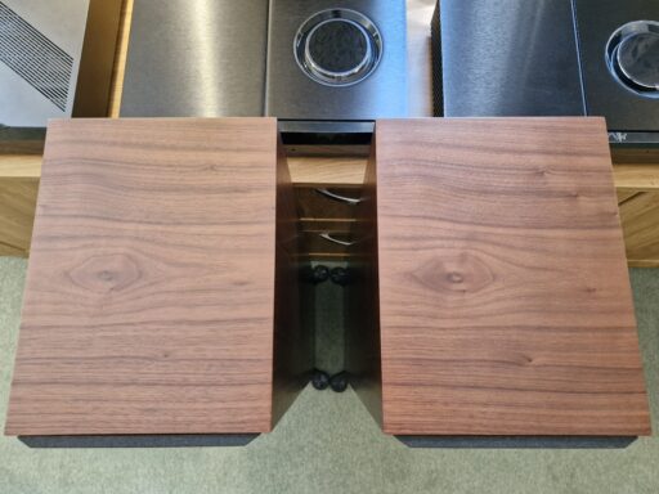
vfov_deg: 58.9
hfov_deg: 73.9
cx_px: 330
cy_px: 247
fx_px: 438
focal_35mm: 23
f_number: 1.8
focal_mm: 5.54
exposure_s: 1/100
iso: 640
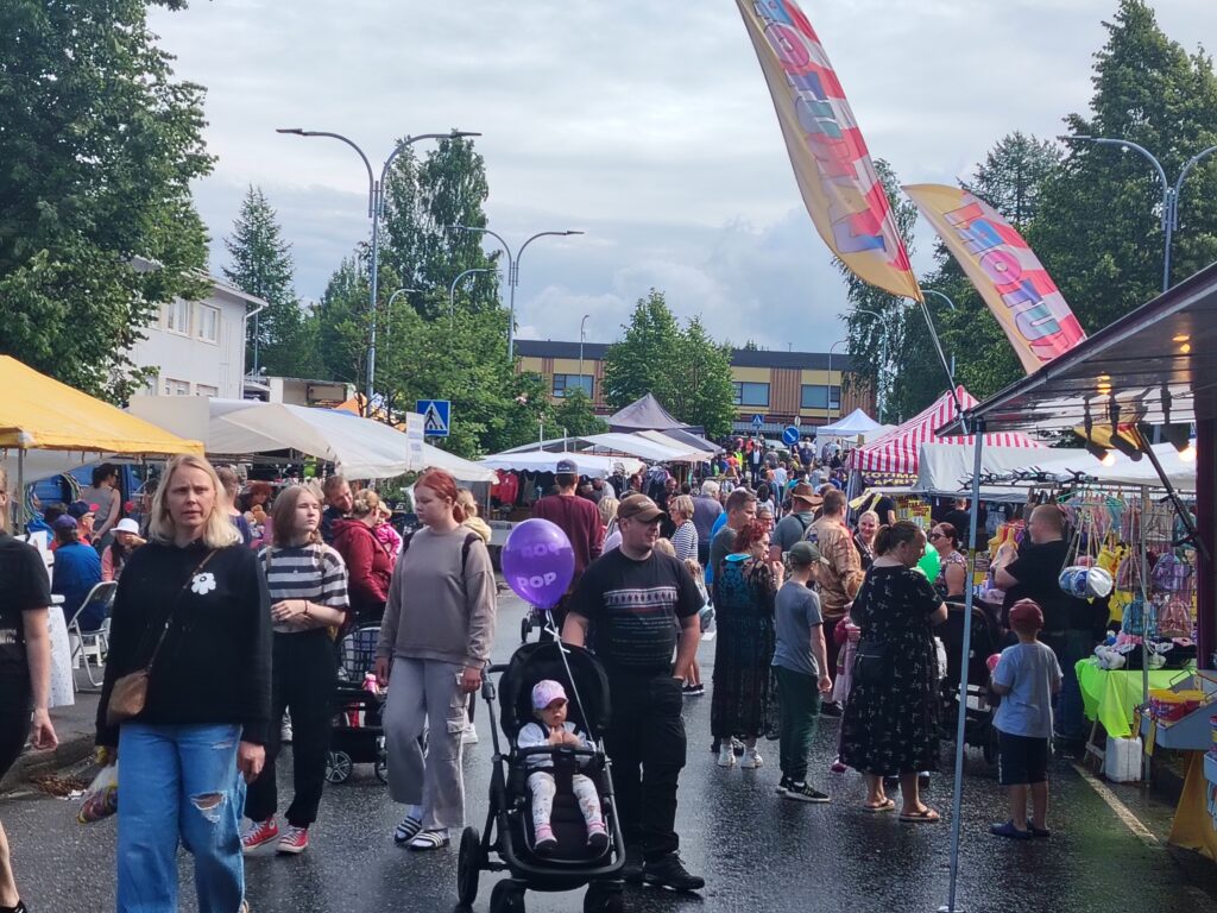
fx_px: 1863
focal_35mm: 53
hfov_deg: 36.2
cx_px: 608
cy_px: 456
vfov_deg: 27.5
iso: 100
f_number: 1.75
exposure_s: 1/803
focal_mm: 5.25
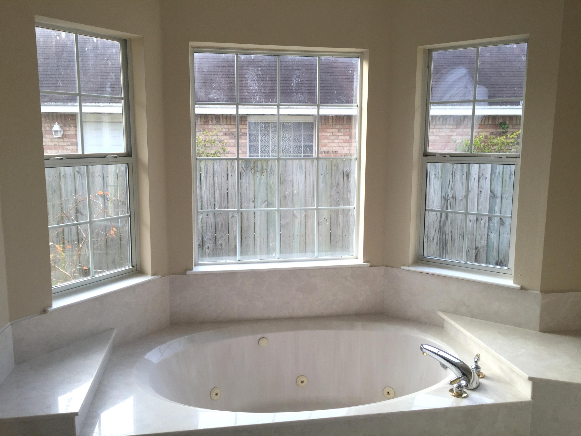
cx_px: 290
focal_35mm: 29
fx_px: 487
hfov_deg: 61.7
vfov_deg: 48.2
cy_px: 218
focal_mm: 4.15
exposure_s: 1/143
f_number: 2.2
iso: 32
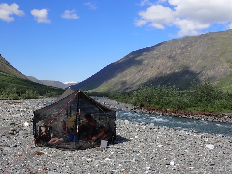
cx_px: 116
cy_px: 87
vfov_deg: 37.7
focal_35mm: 38
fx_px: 255
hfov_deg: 49.0
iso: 100
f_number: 3.5
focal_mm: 6.83
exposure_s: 1/800
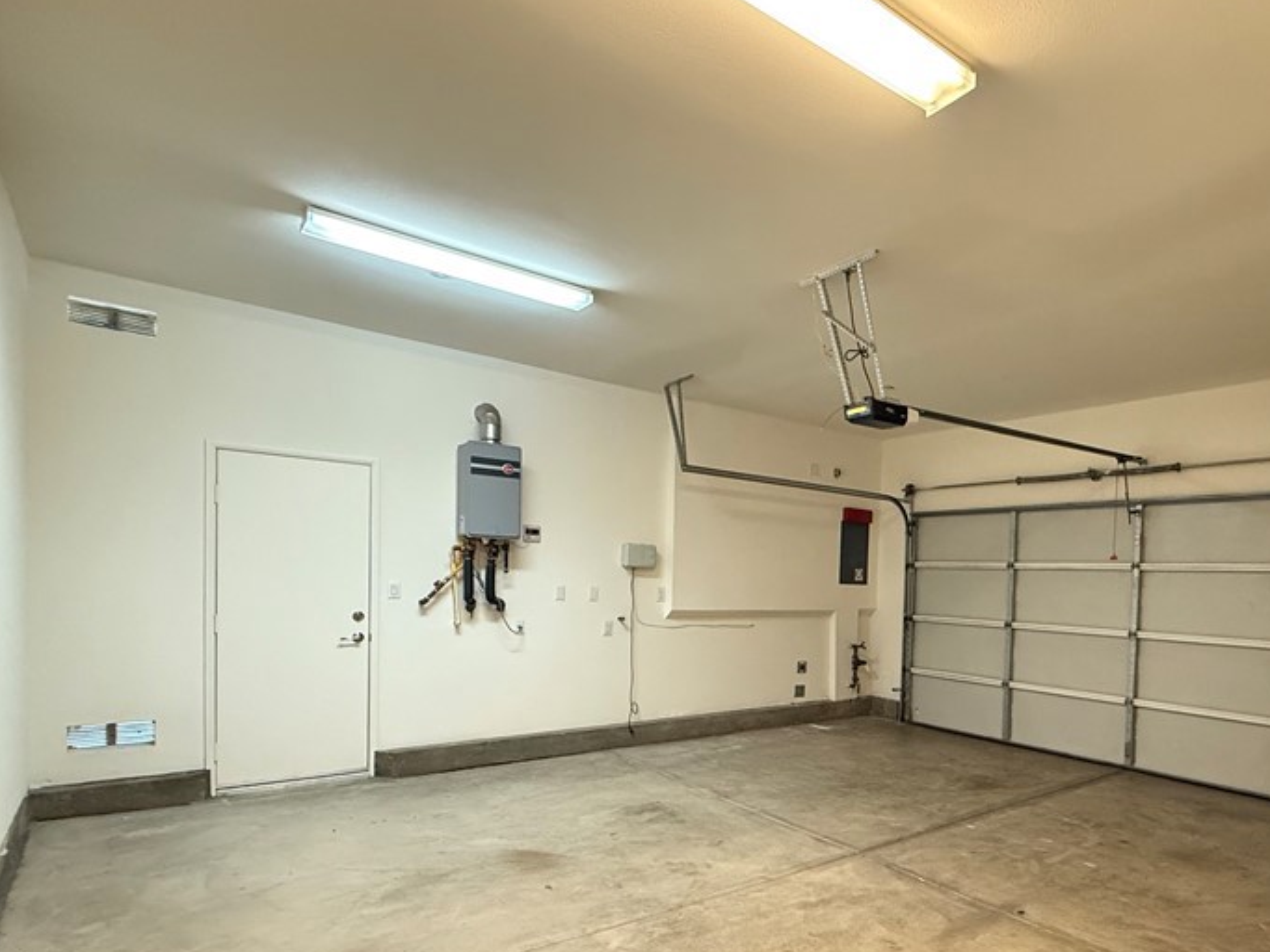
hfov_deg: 75.7
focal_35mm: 21
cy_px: 606
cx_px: 880
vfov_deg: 62.4
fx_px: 770
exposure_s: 1/60
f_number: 2.2
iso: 640
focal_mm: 2.22
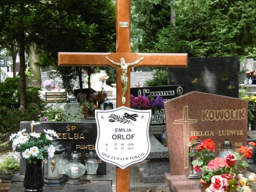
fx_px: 666
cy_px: 96
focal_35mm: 90
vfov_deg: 16.4
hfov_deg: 21.8
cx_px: 128
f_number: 4.7
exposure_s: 1/100
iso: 160
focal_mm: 16.2
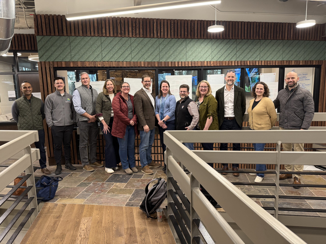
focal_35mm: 24
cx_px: 163
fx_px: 226
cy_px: 122
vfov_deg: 56.8
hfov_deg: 71.6
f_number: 1.78
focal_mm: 6.76
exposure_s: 1/60
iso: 160
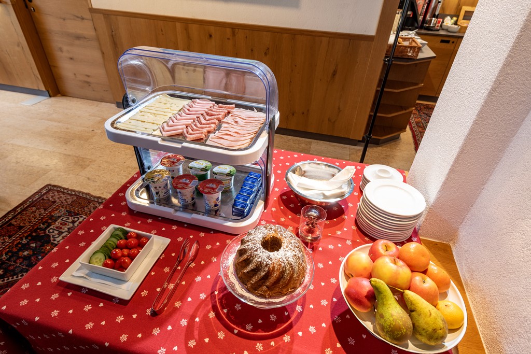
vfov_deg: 61.9
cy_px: 177
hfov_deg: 84.0
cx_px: 266
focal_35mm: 20
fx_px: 295
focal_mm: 20
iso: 250
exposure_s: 1/8
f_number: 8
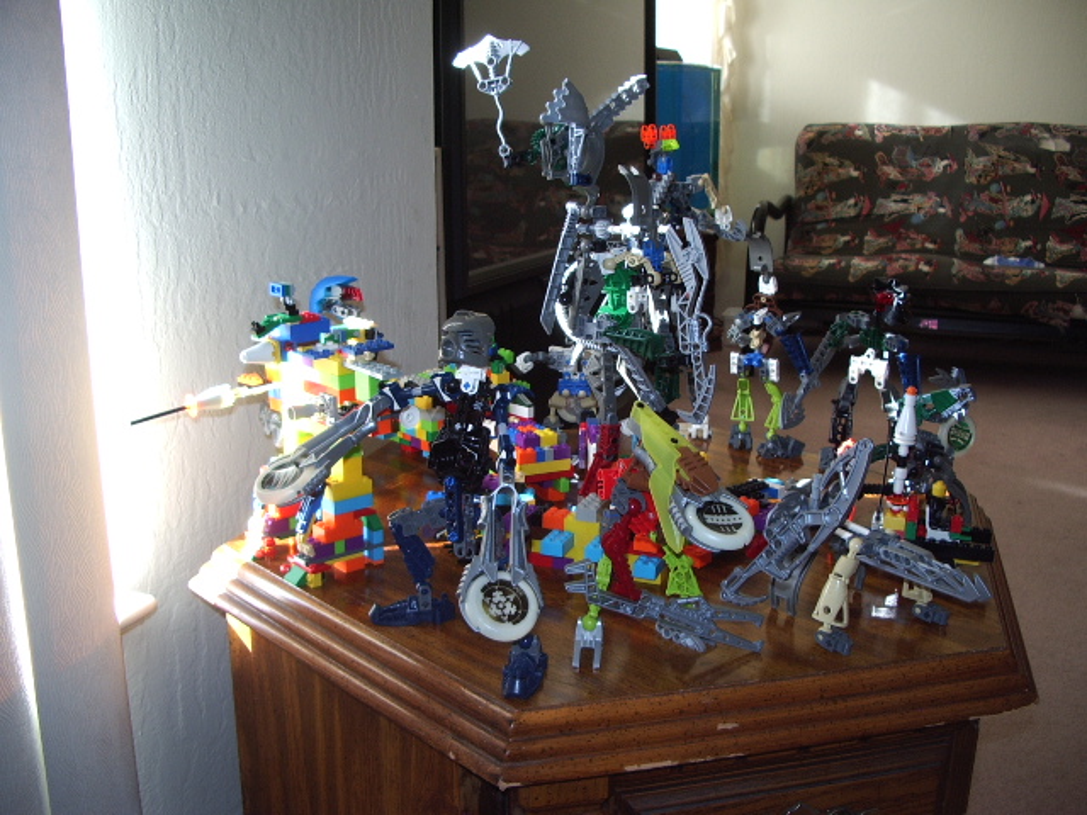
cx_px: 544
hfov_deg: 52.6
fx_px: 1099
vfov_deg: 40.7
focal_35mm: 35
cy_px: 408
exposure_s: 1/40
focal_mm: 5.8
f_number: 2.6
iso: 100
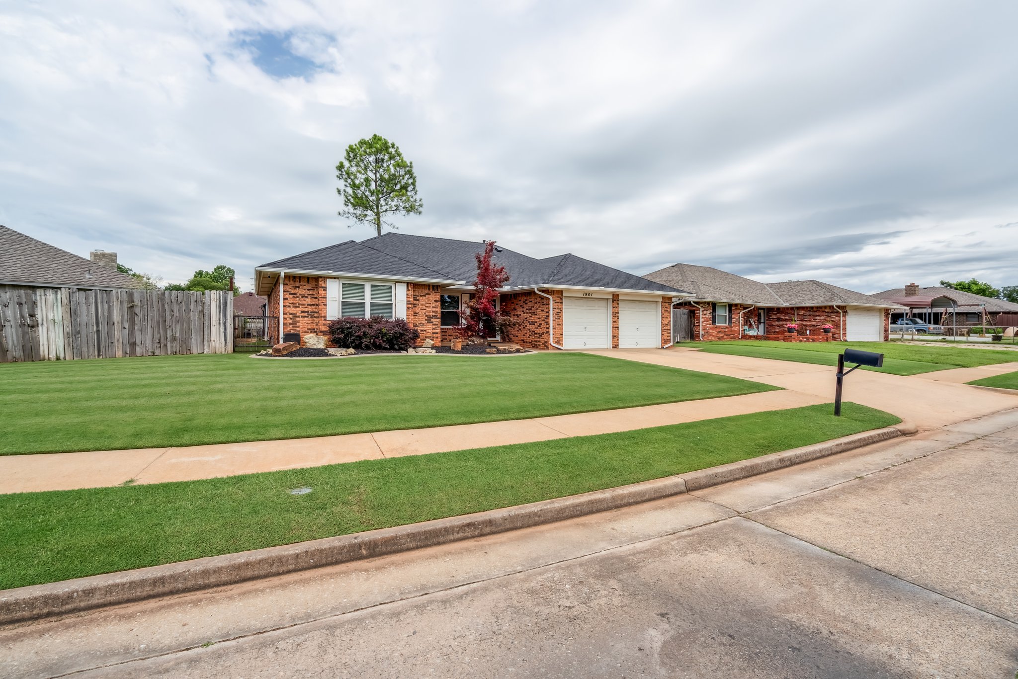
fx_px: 452
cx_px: 509
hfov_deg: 96.7
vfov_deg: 73.8
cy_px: 340
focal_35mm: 16
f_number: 7.1
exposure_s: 1/800
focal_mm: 16
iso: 200
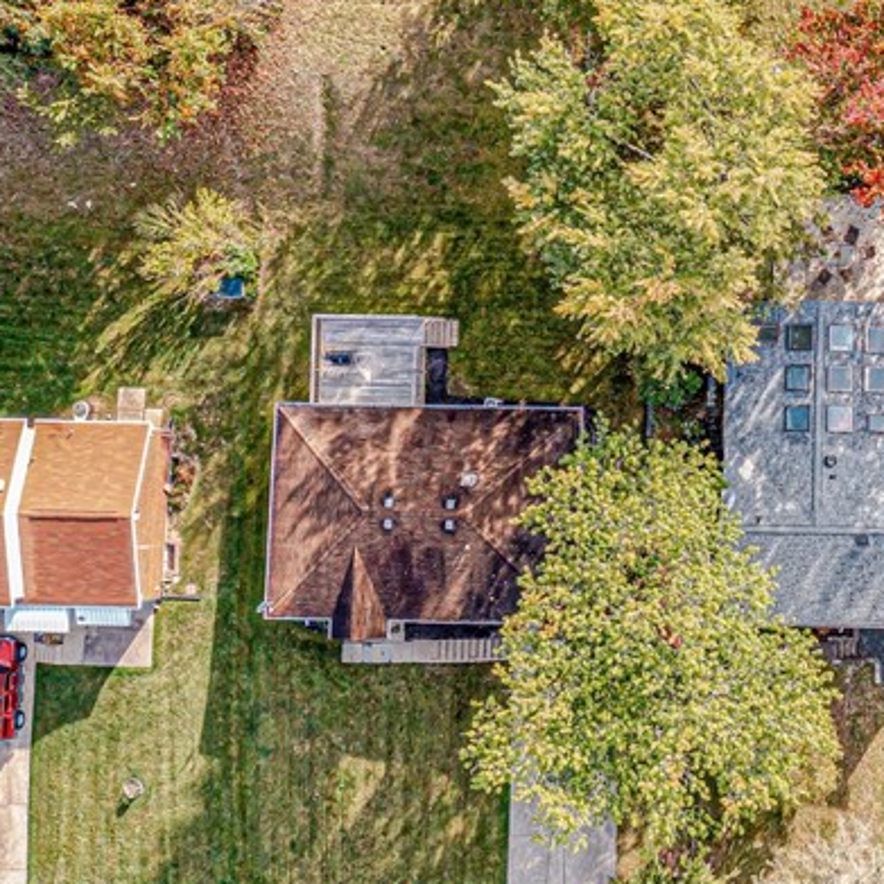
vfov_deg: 25.9
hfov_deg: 24.6
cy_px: 250
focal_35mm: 66
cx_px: 925
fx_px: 1907
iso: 100
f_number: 4
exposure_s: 1/120
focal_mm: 10.26
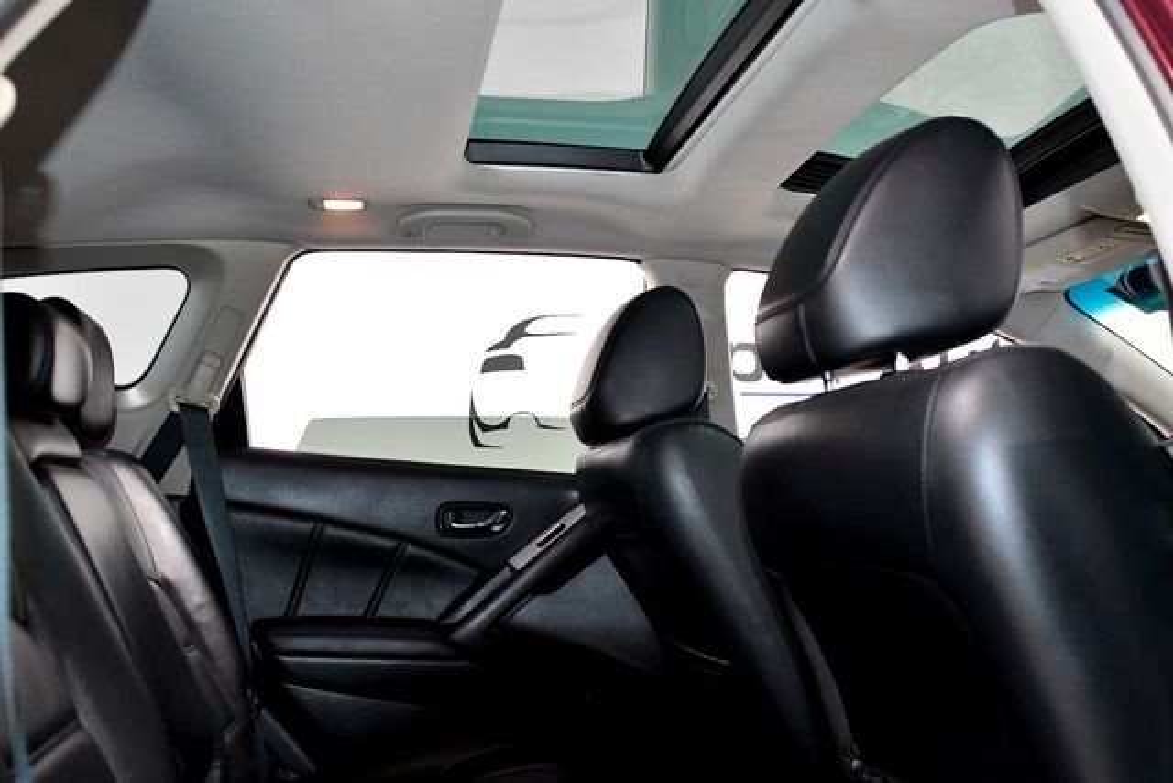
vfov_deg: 36.9
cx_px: 586
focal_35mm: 36
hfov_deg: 53.1
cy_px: 392
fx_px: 1173
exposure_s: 1/250
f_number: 4.5
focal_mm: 24
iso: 2500
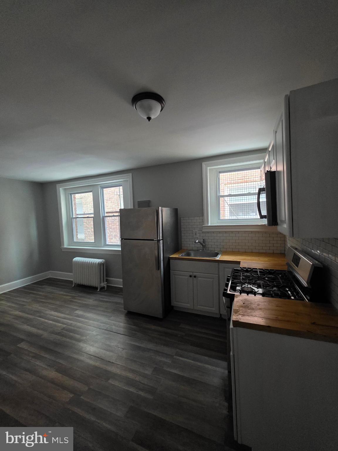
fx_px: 169
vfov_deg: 106.2
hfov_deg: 89.9
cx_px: 169
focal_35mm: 13
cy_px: 226
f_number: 1.9
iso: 1000
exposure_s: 1/60
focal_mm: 2.2
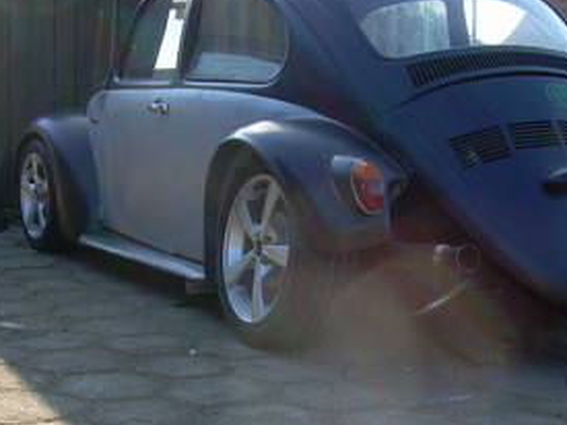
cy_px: 246
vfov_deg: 19.4
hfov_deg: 25.7
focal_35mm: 76
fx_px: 1244
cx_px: 258
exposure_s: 1/149
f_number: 4.6
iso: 50
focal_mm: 6.3
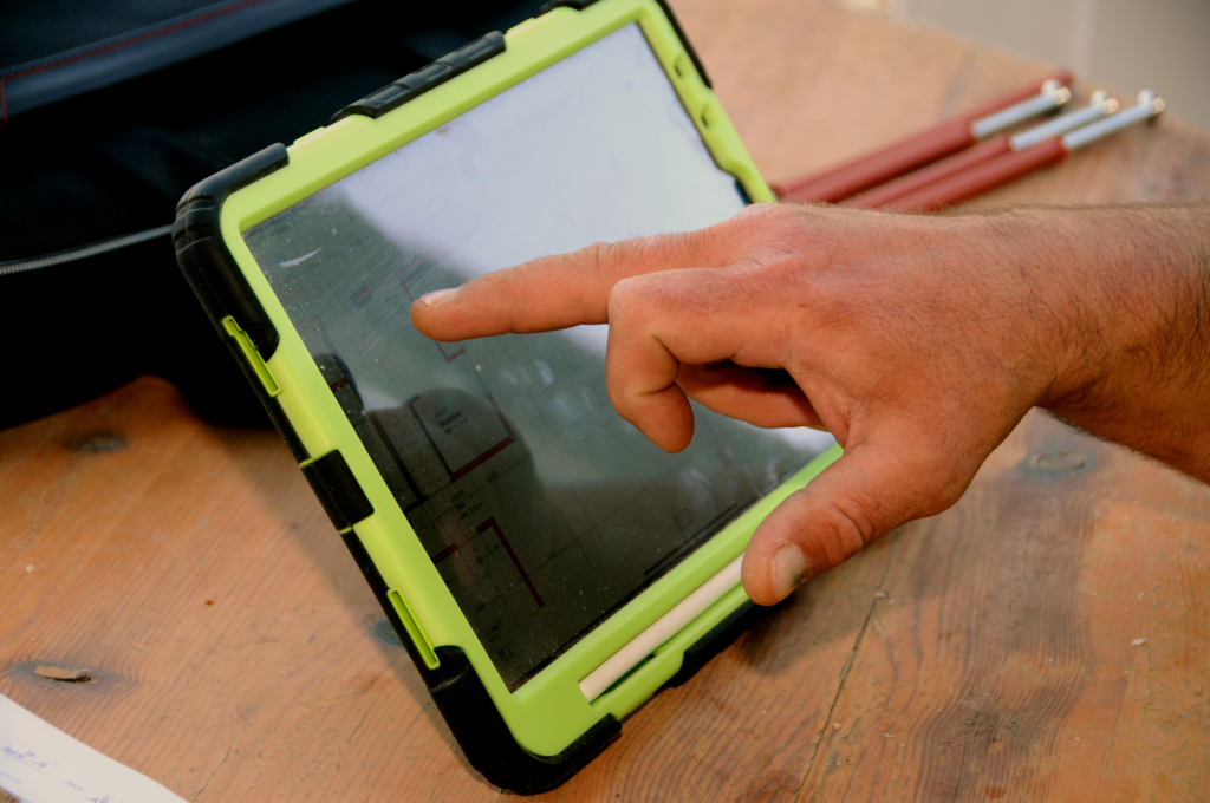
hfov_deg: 19.5
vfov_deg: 13.0
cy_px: 402
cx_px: 605
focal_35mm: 105
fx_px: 3525
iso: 320
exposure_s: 1/100
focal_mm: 70
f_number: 5.6
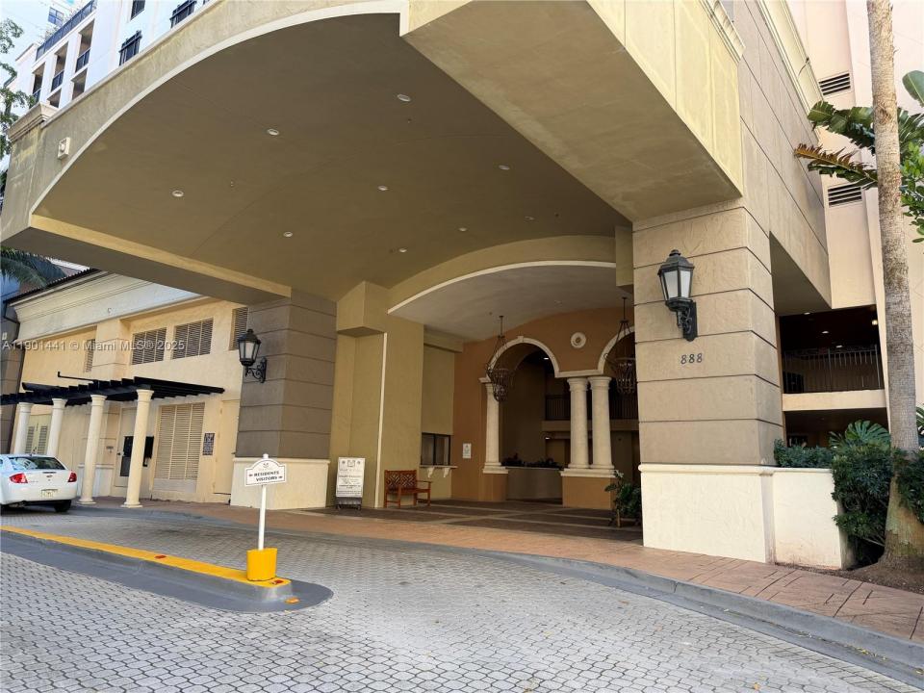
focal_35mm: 24
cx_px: 462
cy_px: 346
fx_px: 641
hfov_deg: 71.6
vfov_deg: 56.8
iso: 64
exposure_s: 1/263
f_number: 1.78
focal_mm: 6.76
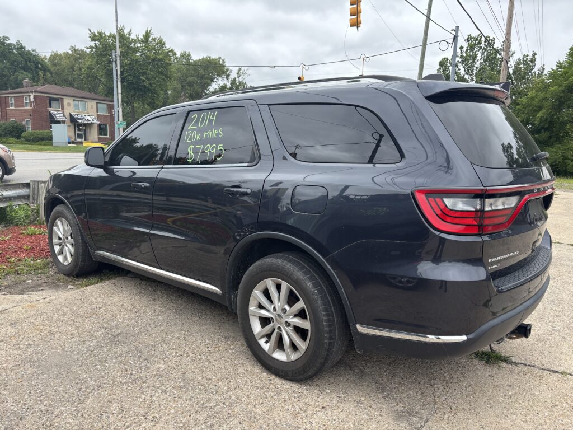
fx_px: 430
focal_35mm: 26
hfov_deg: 67.3
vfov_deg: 53.1
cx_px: 286
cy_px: 215
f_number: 1.6
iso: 50
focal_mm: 5.96
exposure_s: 1/361
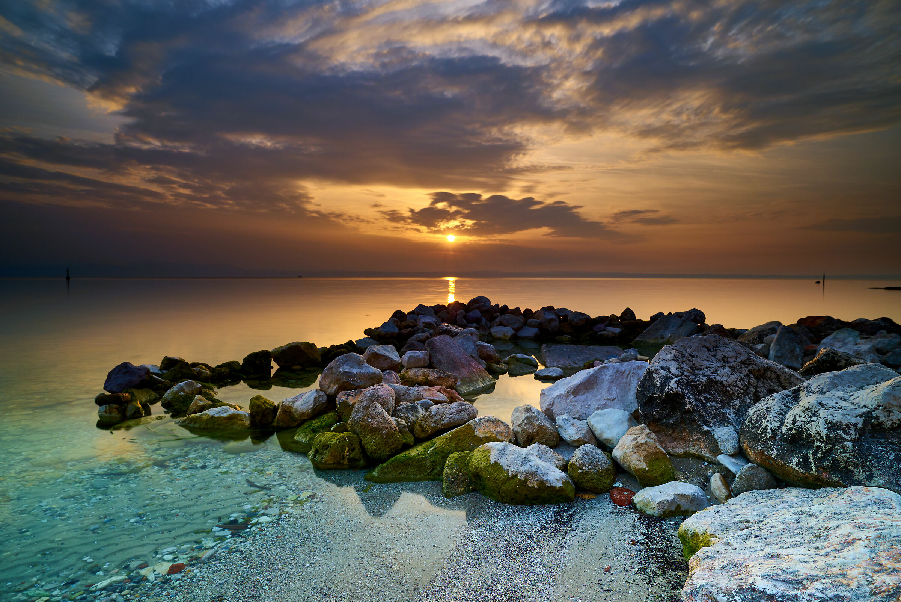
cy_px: 301
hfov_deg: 79.9
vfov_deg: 58.4
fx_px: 538
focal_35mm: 22
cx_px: 450
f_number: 10
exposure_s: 1/1.3
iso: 100
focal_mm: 21.5
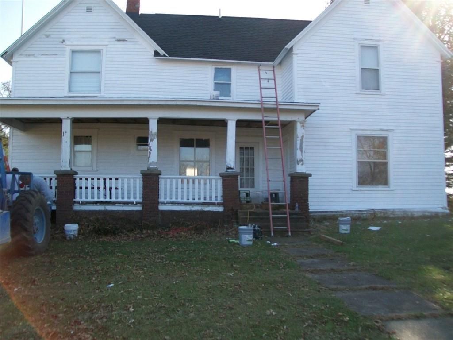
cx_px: 226
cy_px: 170
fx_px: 471
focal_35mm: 36
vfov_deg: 39.7
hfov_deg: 51.4
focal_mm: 6
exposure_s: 1/400
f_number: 2.7
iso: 64
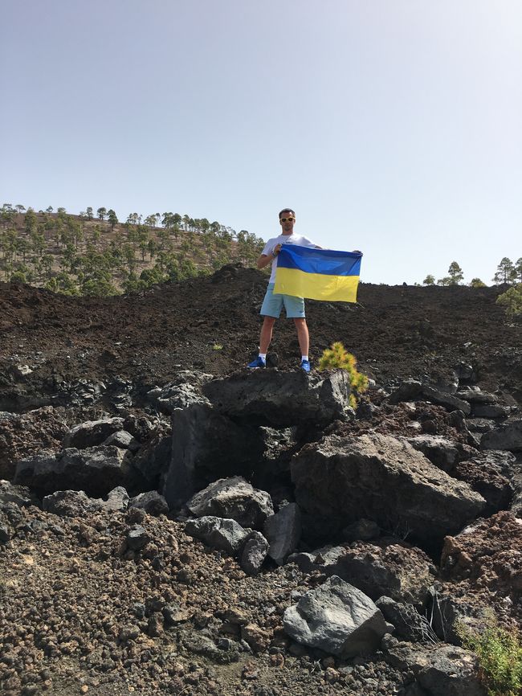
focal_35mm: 29
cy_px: 348
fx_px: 583
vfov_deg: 61.6
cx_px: 261
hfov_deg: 48.2
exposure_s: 1/1425
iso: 25
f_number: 2.2
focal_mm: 4.15
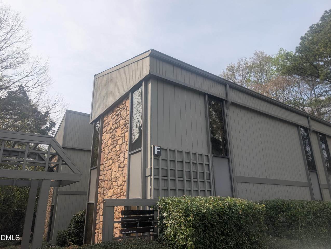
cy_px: 124
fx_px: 230
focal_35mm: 24
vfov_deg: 56.9
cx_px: 166
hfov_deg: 71.5
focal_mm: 6.9
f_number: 1.68
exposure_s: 1/849
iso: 22
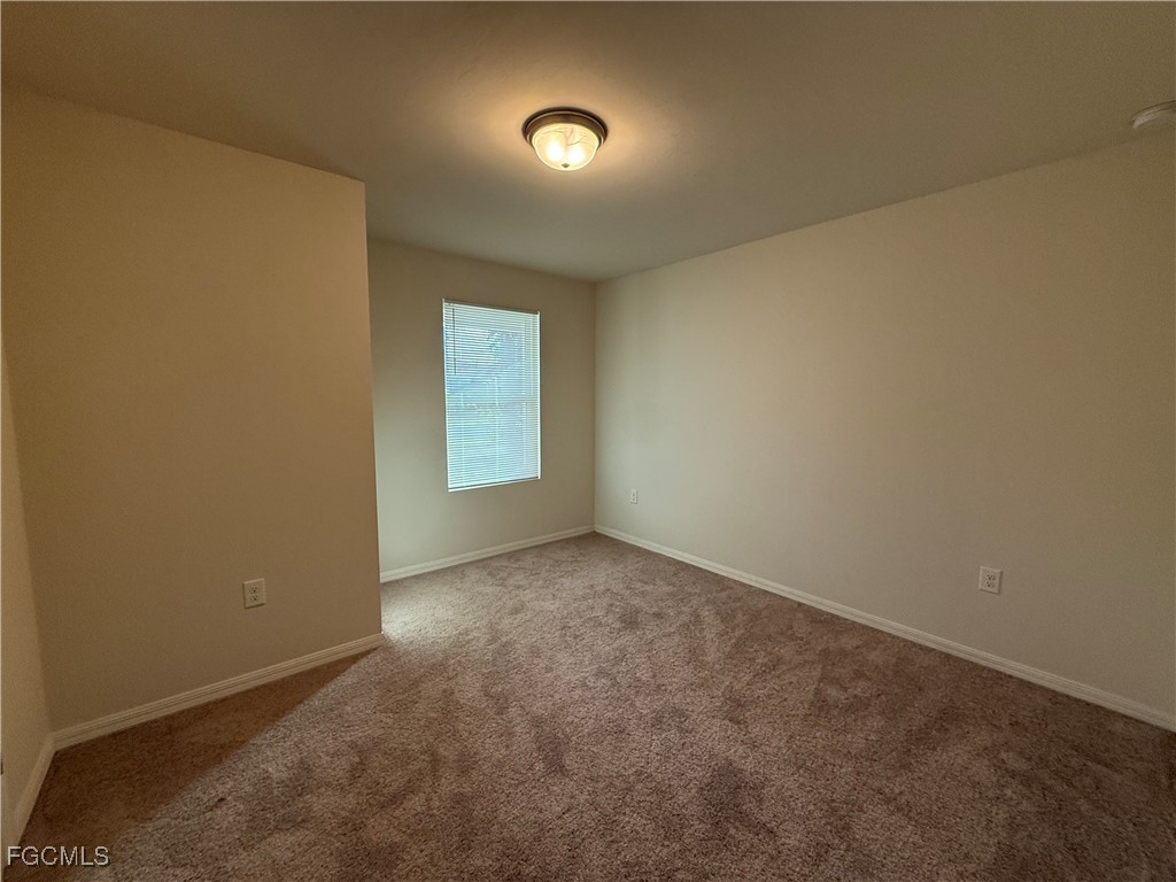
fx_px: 476
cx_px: 588
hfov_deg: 102.1
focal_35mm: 14
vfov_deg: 85.7
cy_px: 441
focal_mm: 2.22
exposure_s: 1/120
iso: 250
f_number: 2.2
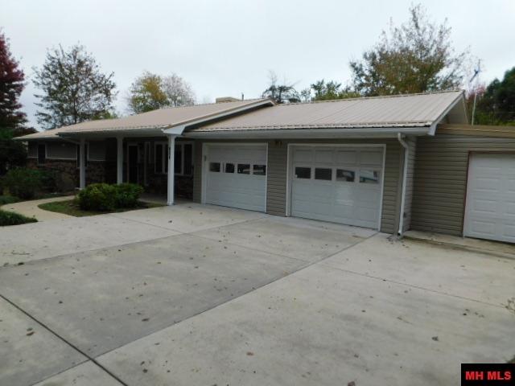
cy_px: 193
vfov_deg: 58.9
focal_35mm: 23
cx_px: 258
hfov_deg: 73.9
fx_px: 342
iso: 125
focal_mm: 4
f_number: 3
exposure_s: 1/640
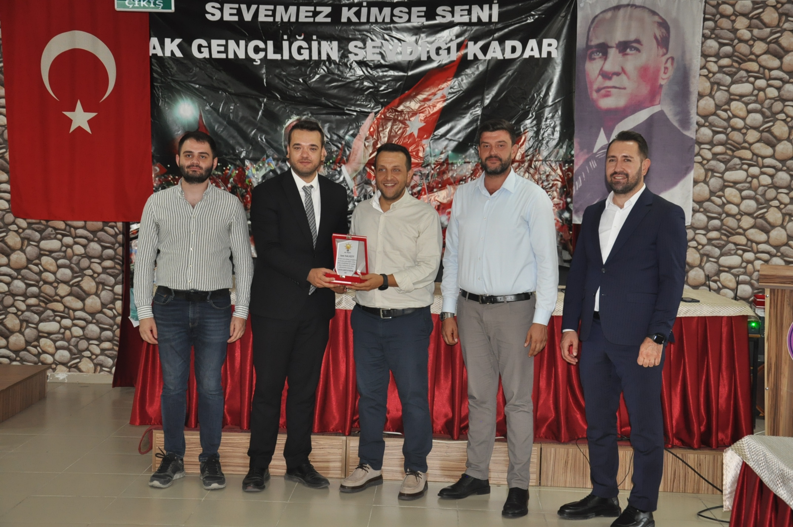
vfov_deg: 26.4
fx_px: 1122
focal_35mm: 51
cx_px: 396
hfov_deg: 38.9
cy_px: 264
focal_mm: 34
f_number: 4.2
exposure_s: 1/60
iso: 800
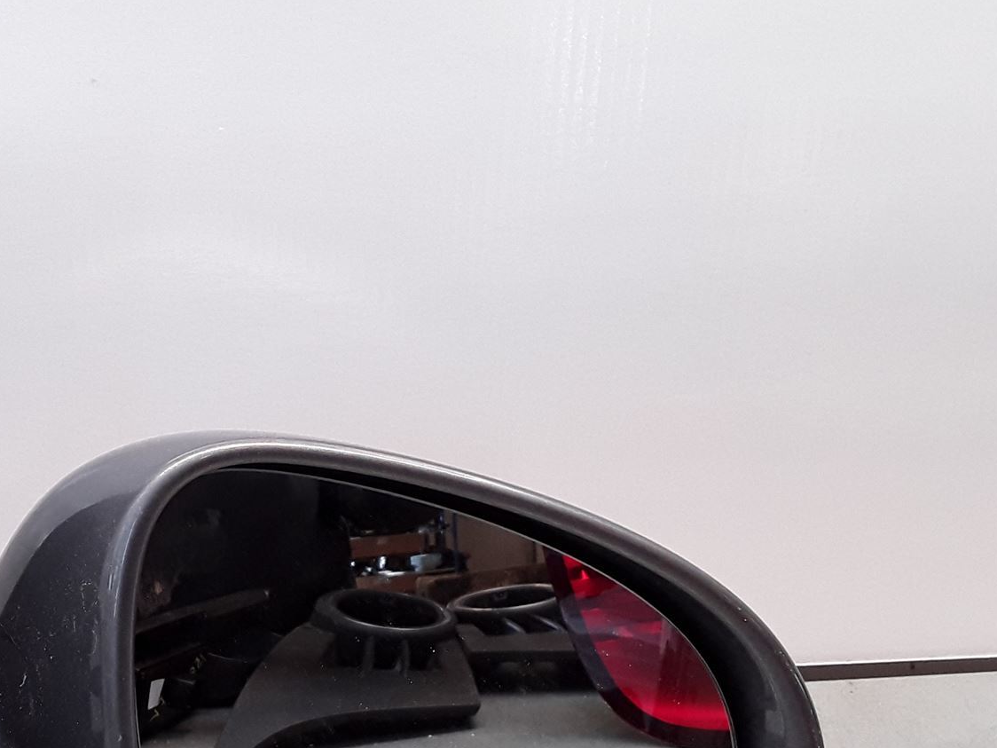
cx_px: 150
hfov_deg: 35.8
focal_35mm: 51
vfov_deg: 28.1
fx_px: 1469
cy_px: 579
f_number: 1.9
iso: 100
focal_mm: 2.91
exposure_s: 1/100
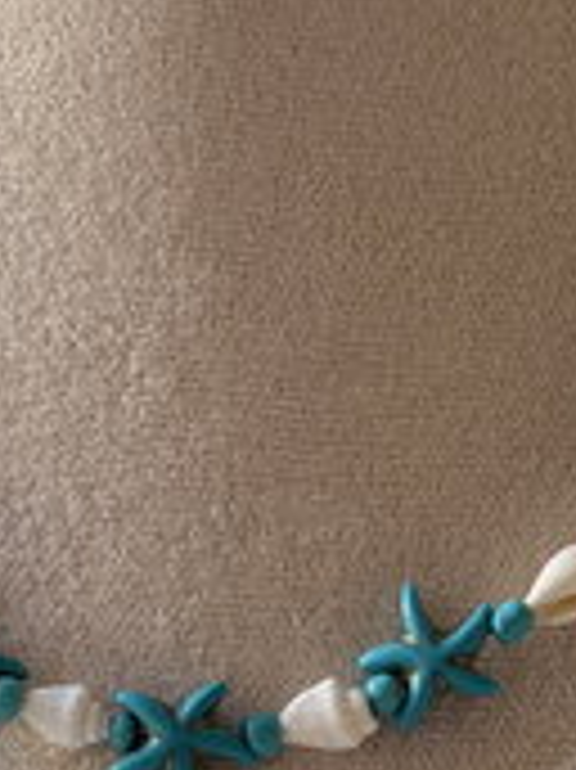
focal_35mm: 150
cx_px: 274
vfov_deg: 13.2
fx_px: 3332
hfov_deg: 9.9
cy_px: 471
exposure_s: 1/63
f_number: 1.78
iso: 100
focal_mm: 6.76
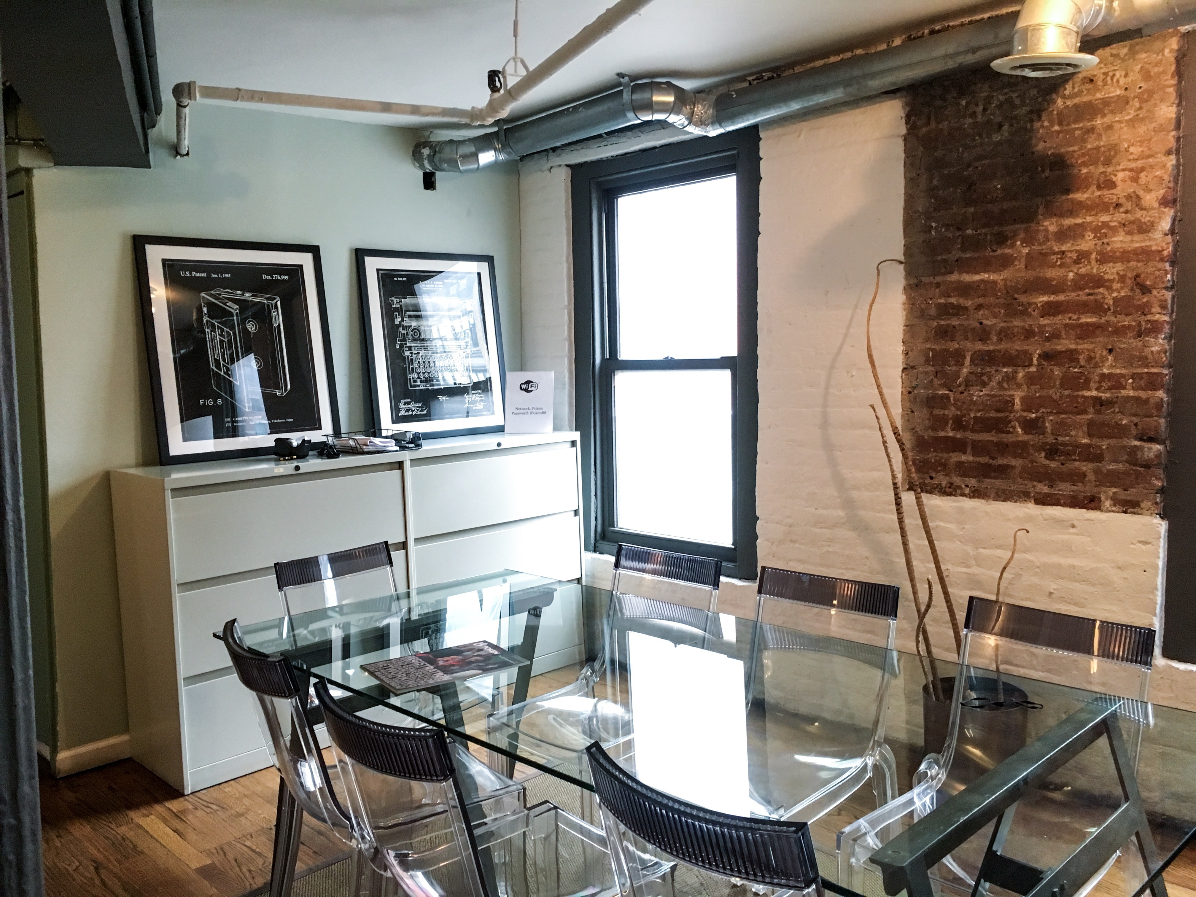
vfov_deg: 48.2
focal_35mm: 29
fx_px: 1002
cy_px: 448
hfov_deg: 61.7
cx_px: 598
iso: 160
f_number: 2.2
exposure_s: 1/30
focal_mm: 4.15
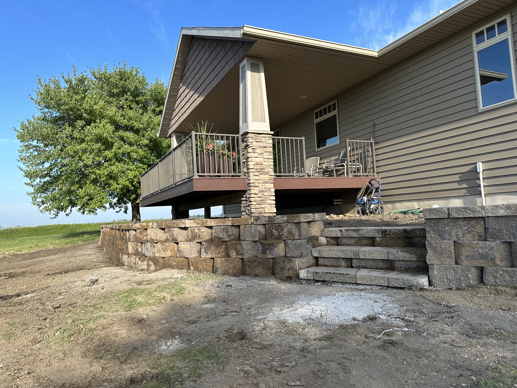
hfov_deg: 71.6
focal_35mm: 24
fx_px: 358
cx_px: 258
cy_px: 194
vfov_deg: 56.8
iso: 80
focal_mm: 6.86
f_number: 1.78
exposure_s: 1/1541
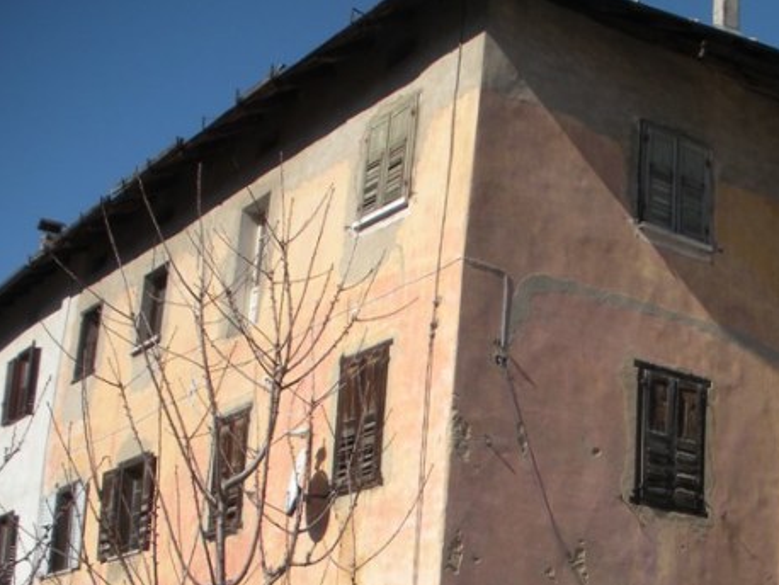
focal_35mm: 61
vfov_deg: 23.6
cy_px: 481
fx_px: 1373
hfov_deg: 30.9
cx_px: 622
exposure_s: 1/952
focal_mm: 6.3
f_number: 3.5
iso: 64
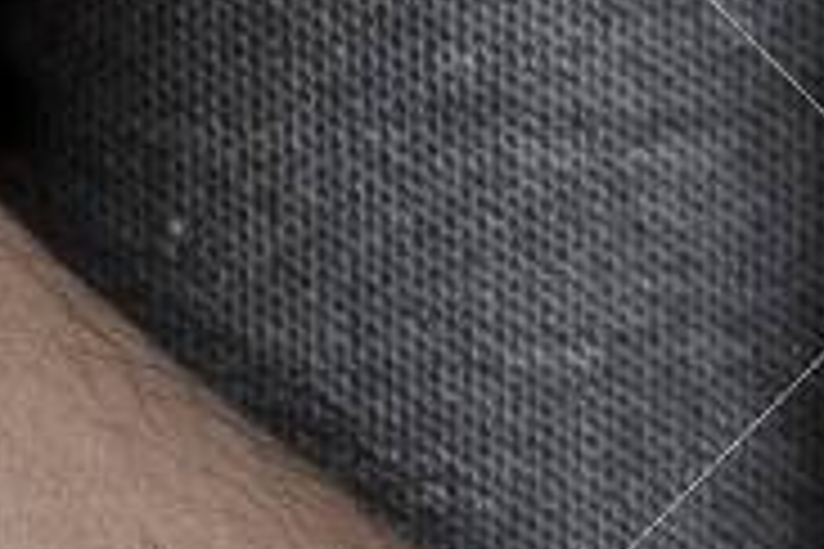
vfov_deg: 2.3
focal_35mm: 590
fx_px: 13503
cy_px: 909
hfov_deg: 3.4
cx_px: 2598
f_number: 8
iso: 200
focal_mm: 55
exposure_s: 1/125
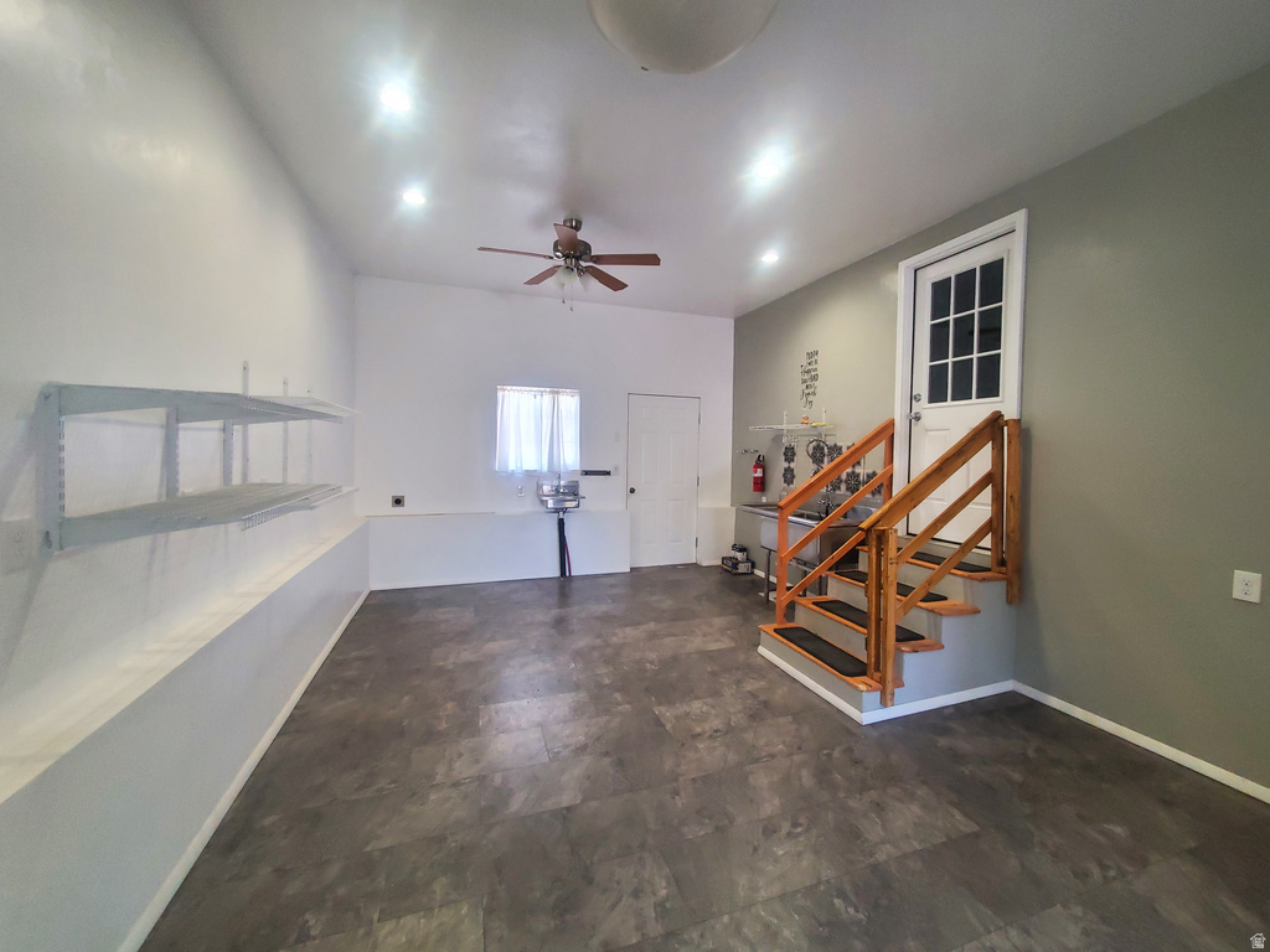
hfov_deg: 106.2
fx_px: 477
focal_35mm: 13
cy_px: 476
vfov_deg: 89.9
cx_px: 635
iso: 250
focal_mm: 1.8
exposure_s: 1/60
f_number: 2.2
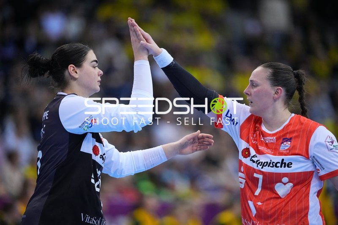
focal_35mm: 300
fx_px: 2816
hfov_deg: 6.9
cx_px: 169
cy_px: 112
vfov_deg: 4.6
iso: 4000
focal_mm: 300
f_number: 2.8
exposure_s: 1/1600
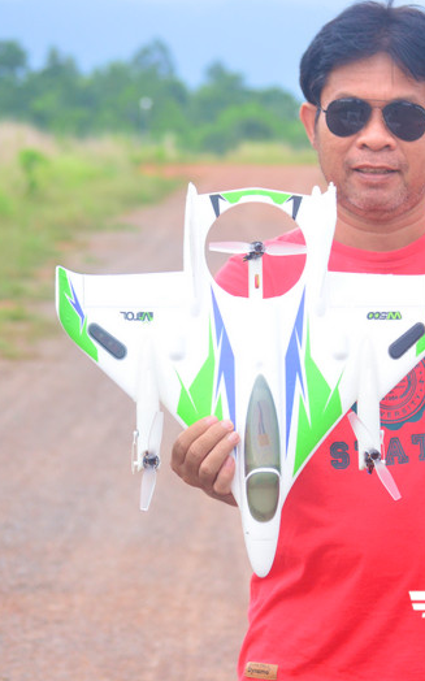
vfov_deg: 12.8
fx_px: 3024
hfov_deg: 8.0
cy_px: 340
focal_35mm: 163
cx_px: 356
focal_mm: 70
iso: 640
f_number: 5.6
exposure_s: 1/320
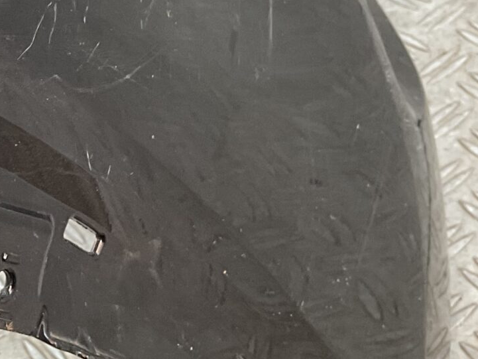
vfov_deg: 13.7
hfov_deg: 17.3
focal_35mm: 103
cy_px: -140
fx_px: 1423
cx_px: -230
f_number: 1.8
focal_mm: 3
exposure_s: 1/100
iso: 40
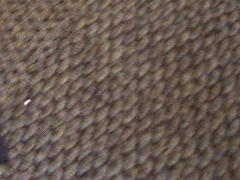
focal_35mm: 75
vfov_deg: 19.5
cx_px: 36
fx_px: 520
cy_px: 38
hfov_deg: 25.4
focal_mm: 7.9
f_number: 2.8
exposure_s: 1/10
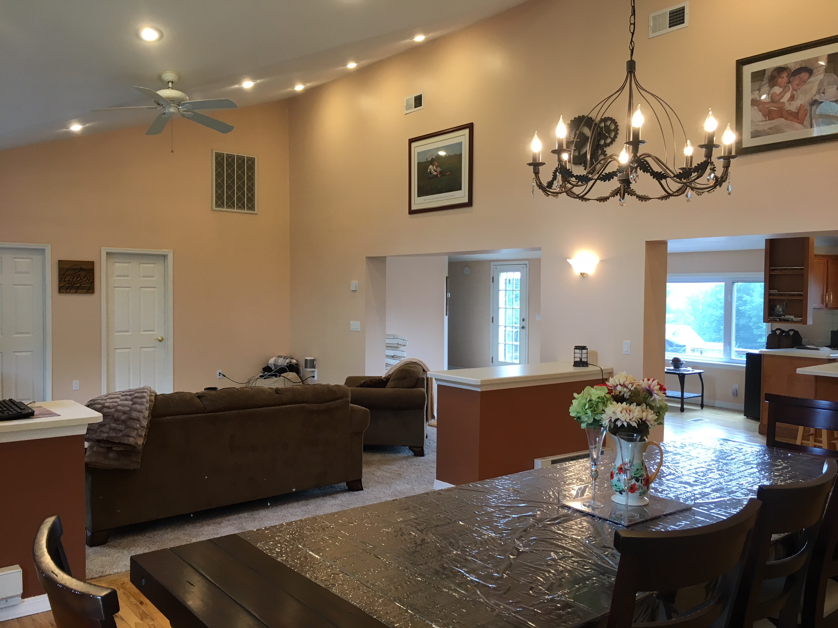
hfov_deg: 61.7
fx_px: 702
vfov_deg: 48.2
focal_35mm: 29
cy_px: 314
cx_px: 419
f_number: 2.2
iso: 32
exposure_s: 1/30
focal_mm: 4.15
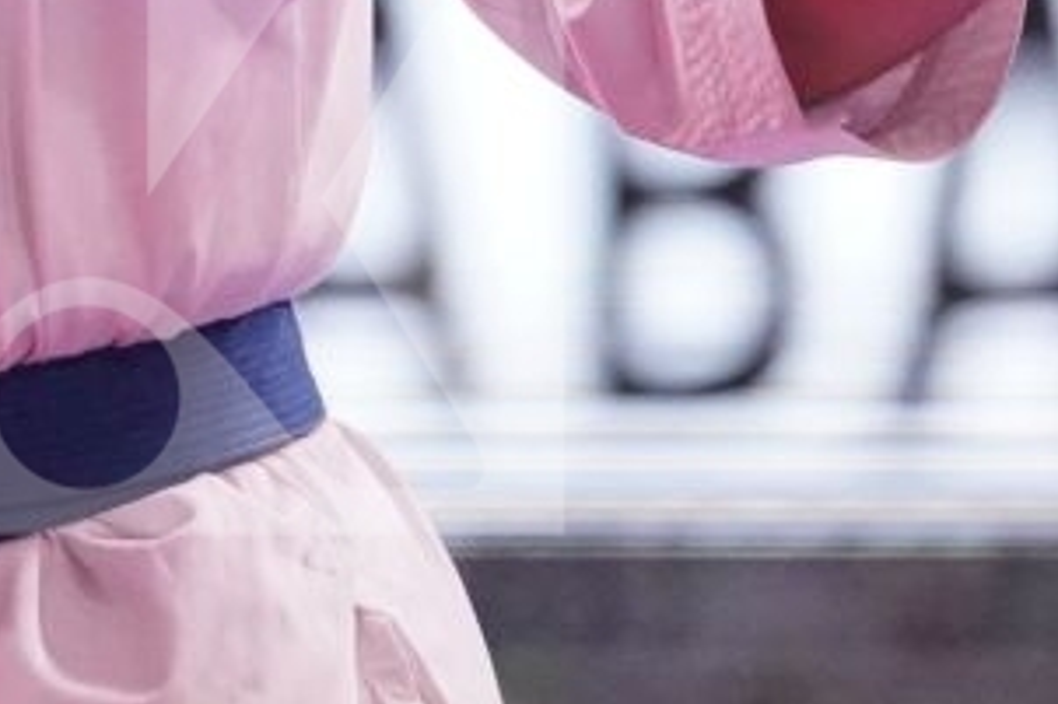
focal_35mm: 1192
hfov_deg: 1.7
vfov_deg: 1.2
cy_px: -1030
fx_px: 35011
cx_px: 238
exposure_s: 1/1000
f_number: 2.8
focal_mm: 200
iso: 5000
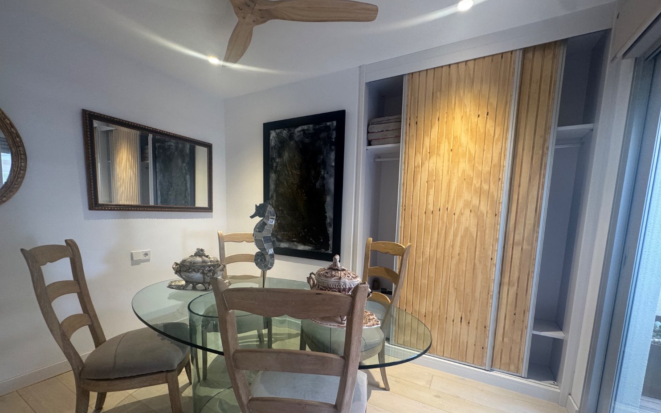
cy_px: 246
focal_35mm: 15
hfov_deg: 101.5
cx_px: 334
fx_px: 270
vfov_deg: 74.0
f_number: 2.2
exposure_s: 1/50
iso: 160
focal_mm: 2.22
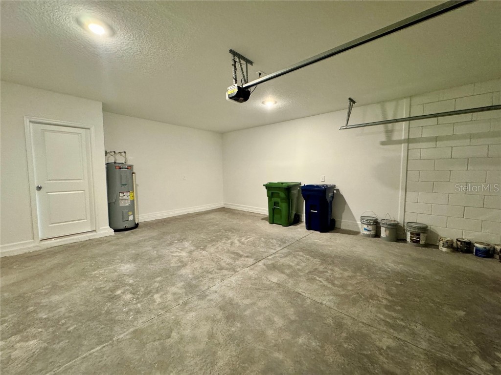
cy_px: 188
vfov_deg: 85.7
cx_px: 250
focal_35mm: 14
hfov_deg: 102.1
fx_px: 203
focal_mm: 2.22
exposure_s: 1/60
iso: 800
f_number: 2.2
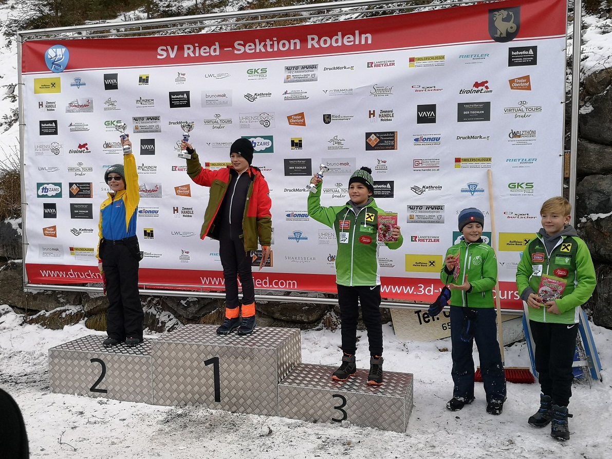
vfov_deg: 45.4
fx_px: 548
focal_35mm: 31
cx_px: 306
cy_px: 230
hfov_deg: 58.4
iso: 50
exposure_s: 1/478
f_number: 1.8
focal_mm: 3.95
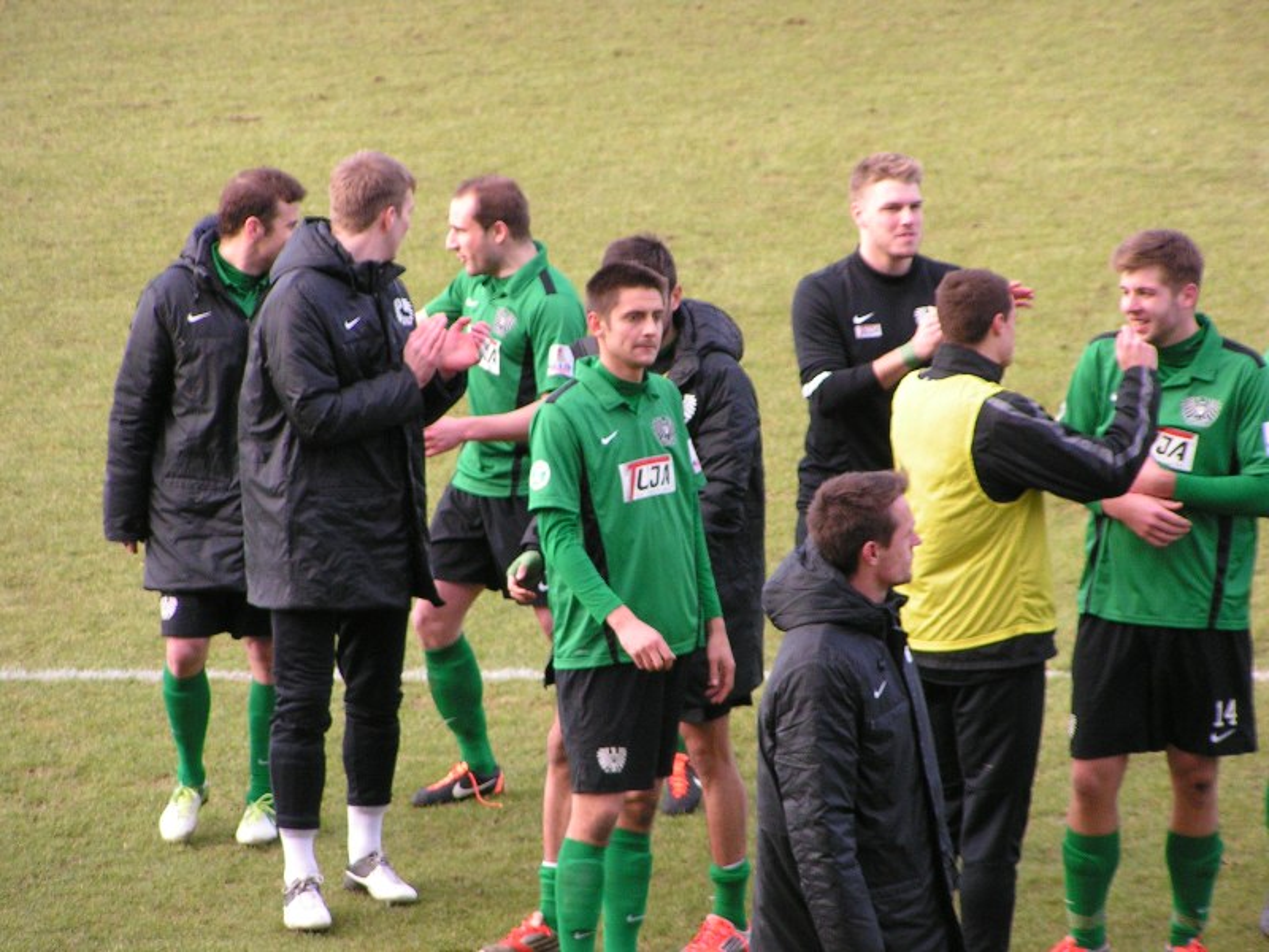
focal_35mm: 271
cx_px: 634
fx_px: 9935
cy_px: 476
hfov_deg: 7.3
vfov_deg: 5.5
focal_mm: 41.4
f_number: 3.5
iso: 125
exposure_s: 1/320
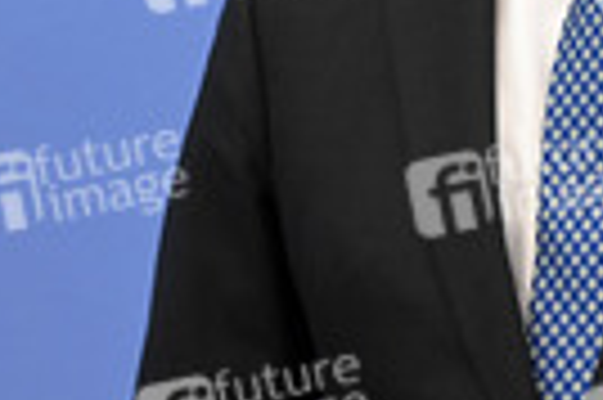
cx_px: 583
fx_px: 3262
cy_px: -153
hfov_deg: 10.5
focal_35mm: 195
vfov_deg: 6.9
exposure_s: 1/400
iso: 4000
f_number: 5.6
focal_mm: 58
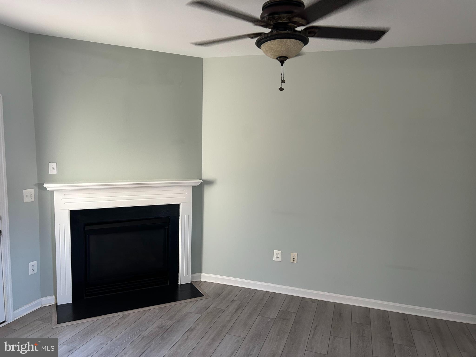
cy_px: 178
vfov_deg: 53.1
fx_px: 358
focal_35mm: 26
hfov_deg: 67.3
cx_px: 238
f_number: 1.5
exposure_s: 1/60
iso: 160
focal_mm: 5.7
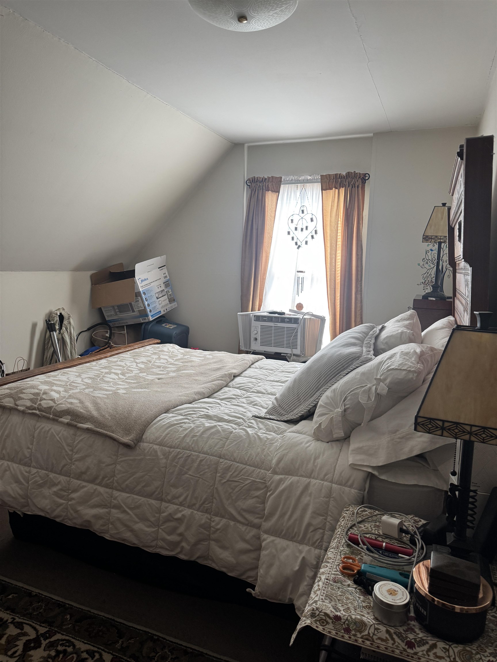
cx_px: 248
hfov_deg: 56.8
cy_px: 331
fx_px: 459
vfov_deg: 71.6
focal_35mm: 24
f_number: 1.78
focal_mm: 6.76
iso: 160
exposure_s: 1/120
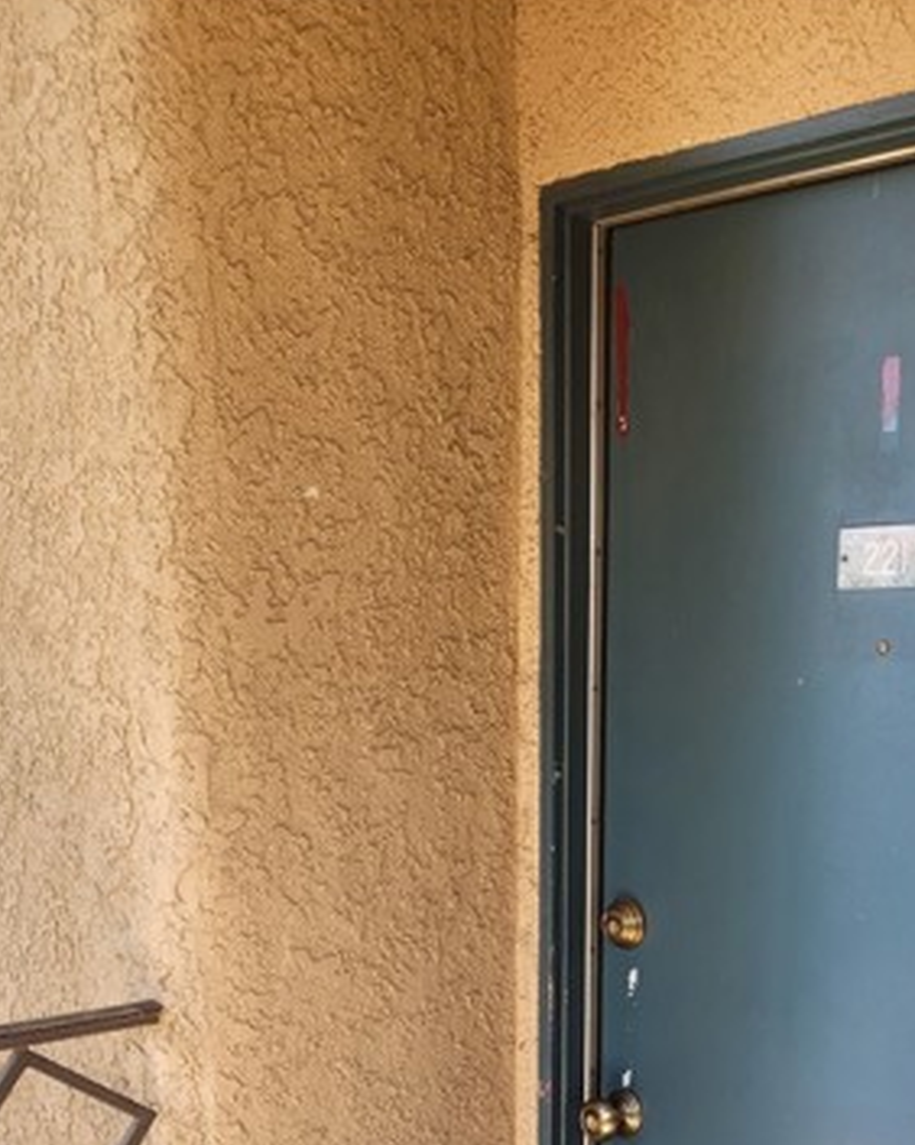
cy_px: 1002
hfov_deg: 31.8
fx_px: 1558
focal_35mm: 46
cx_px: 746
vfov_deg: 38.0
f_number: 1.8
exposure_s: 1/120
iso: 40
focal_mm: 5.4
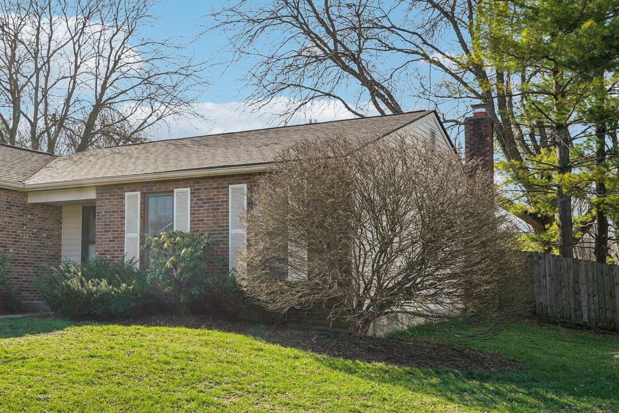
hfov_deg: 44.1
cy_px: 227
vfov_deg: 31.2
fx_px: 739
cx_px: 164
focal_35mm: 43
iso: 100
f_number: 8
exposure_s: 1/250
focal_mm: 29
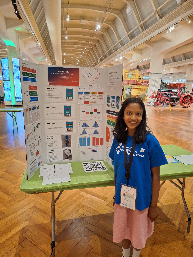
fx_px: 171
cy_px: 128
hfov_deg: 58.9
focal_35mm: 23
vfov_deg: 73.9
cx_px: 96
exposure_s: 1/20
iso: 400
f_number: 1.8
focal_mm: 5.54
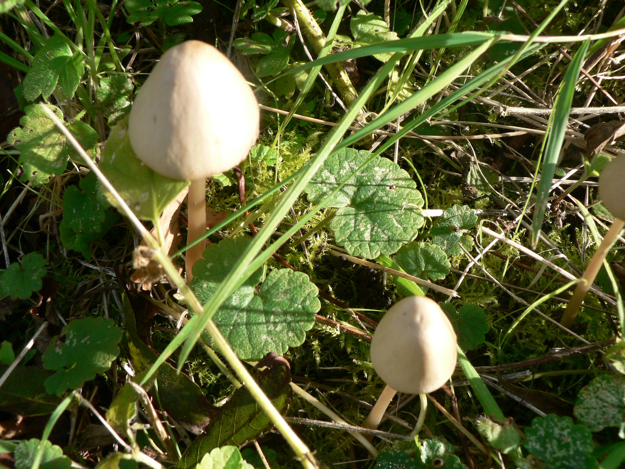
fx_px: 650
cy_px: 234
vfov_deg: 39.7
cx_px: 312
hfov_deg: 51.4
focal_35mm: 36
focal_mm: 6
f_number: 4
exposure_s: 1/160
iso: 80
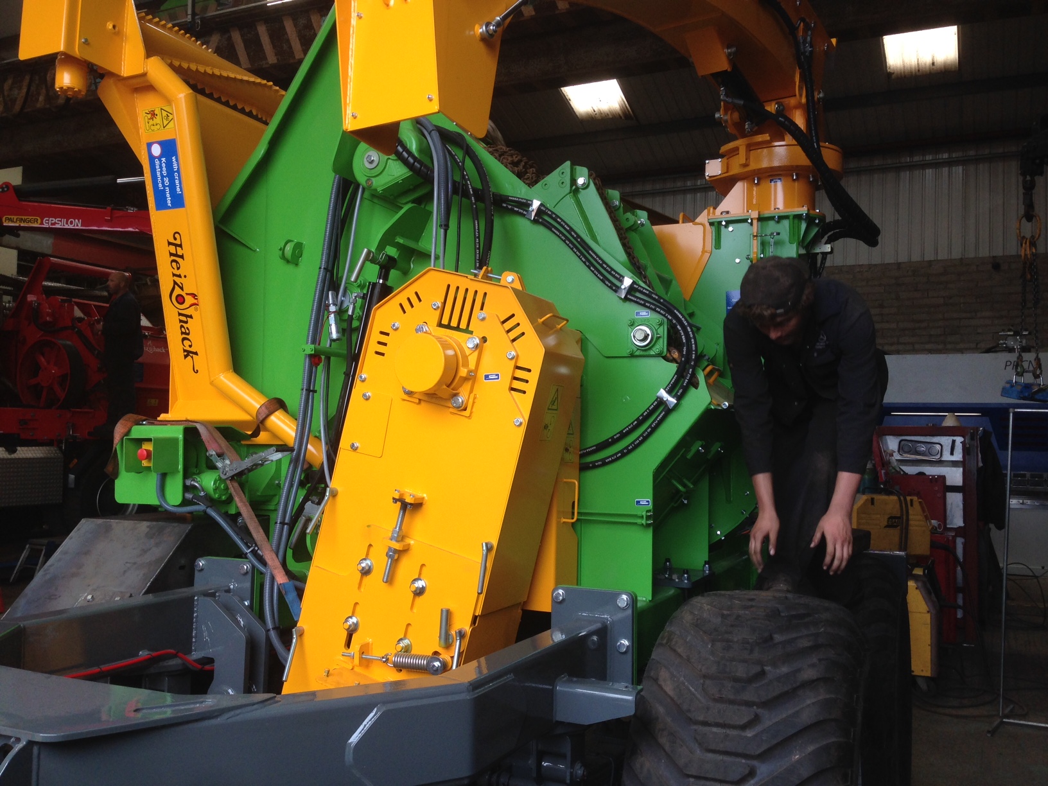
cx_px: 524
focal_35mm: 33
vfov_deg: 42.9
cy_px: 393
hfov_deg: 55.4
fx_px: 999
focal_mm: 4.12
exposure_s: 1/120
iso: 64
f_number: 2.4
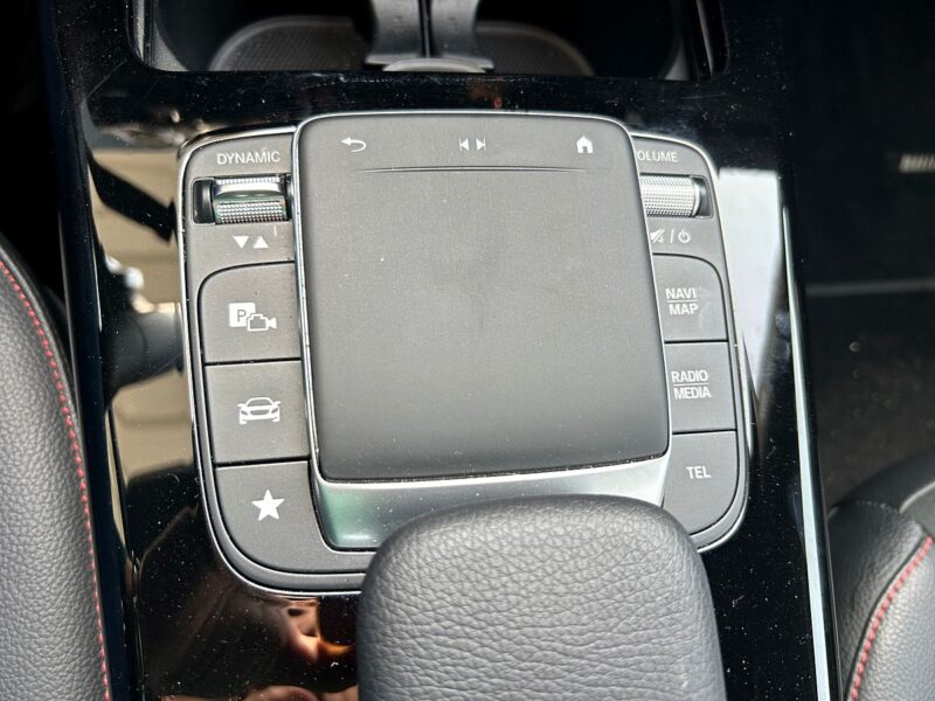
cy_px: 350
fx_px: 702
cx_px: 468
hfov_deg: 67.3
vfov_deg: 53.1
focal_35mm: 26
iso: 50
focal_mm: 5.7
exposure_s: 1/121
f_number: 1.5
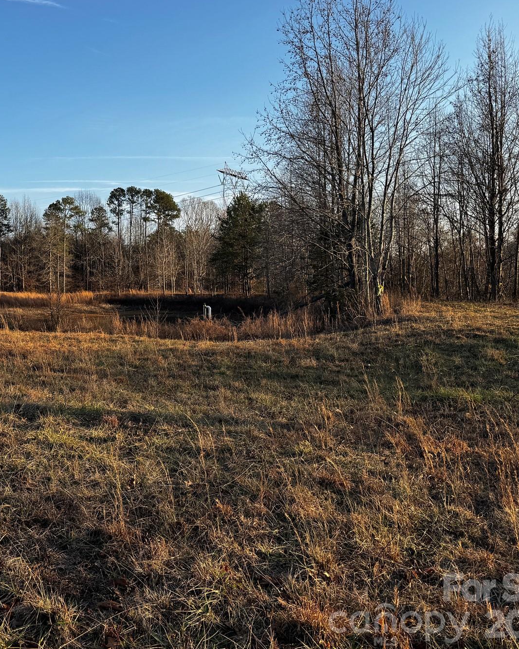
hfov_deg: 39.6
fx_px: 691
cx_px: 105
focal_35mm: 36
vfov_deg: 50.2
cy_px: 291
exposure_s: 1/1767
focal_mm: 6.76
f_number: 1.78
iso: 80
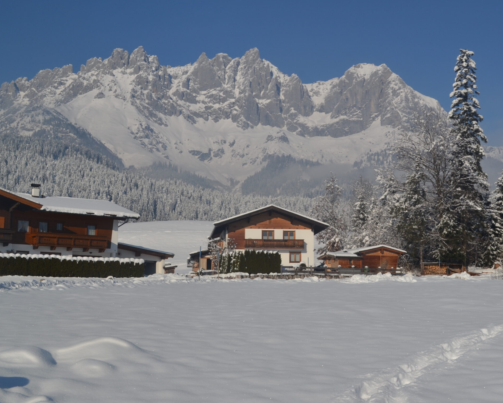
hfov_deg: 37.9
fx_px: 730
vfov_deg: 30.8
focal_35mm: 49
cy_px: 192
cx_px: 300
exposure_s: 1/320
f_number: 9
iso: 100
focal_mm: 26
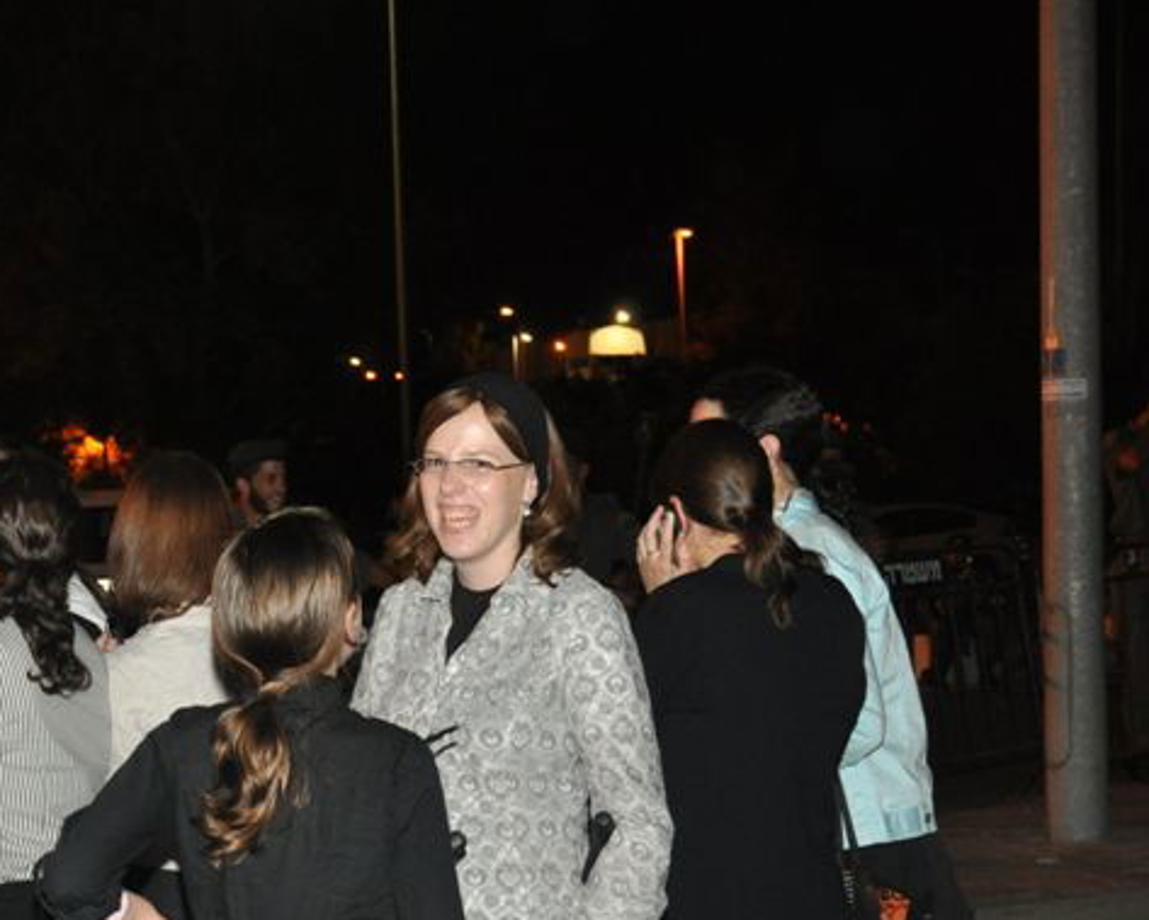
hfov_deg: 25.5
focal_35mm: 73
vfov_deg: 20.6
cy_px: 818
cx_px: 180
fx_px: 2484
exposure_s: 1/60
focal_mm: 24
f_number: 4
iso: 800
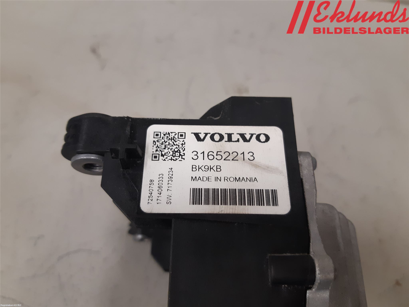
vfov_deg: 53.1
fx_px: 307
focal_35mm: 26
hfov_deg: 67.3
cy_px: 154
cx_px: 204
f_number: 1.7
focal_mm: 3.93
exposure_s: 1/50
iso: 125
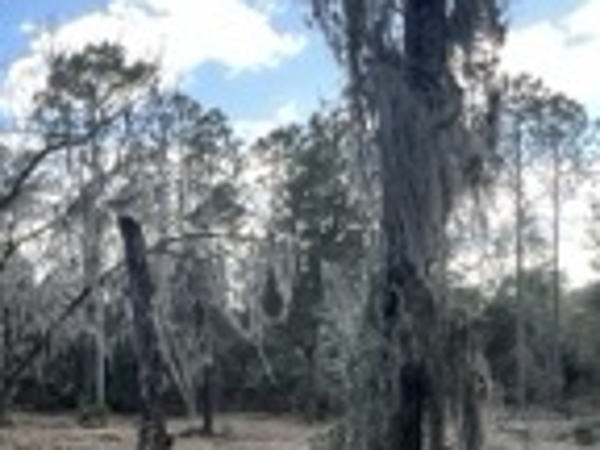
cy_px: 400
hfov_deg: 29.1
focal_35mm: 54
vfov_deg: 26.2
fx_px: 936
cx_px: -171
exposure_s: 1/247
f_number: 1.8
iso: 32
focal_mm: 1.57
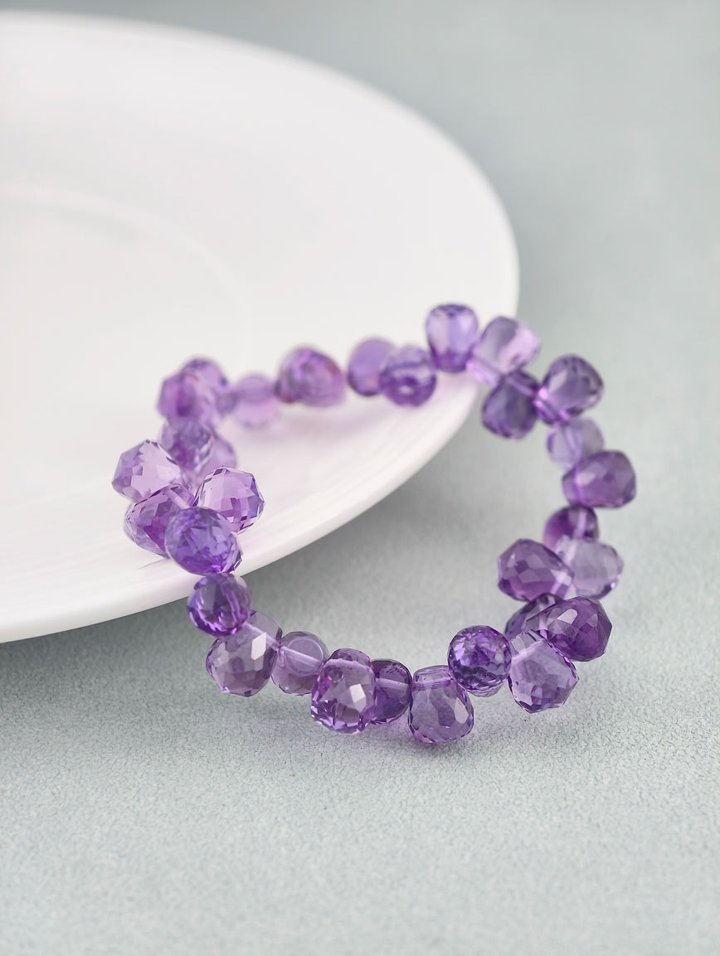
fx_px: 2352
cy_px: 478
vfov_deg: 23.0
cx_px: 360
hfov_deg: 17.4
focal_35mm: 85
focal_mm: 22.48
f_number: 2.67
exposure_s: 1/160
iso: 125
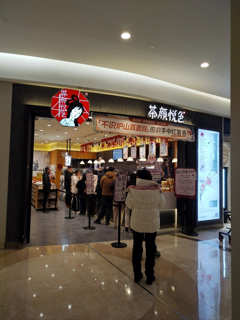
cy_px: 160
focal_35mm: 26
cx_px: 120
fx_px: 240
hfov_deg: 53.1
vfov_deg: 67.3
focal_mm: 4.75
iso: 196
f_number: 1.8
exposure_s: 1/100
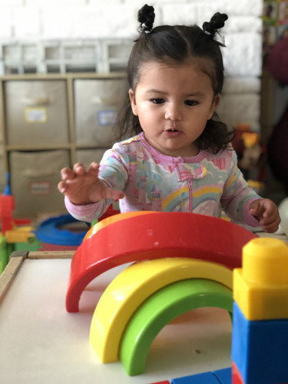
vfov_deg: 36.8
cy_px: 192
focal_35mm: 52
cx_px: 144
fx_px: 577
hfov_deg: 28.0
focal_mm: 6
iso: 160
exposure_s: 1/24
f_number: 2.4
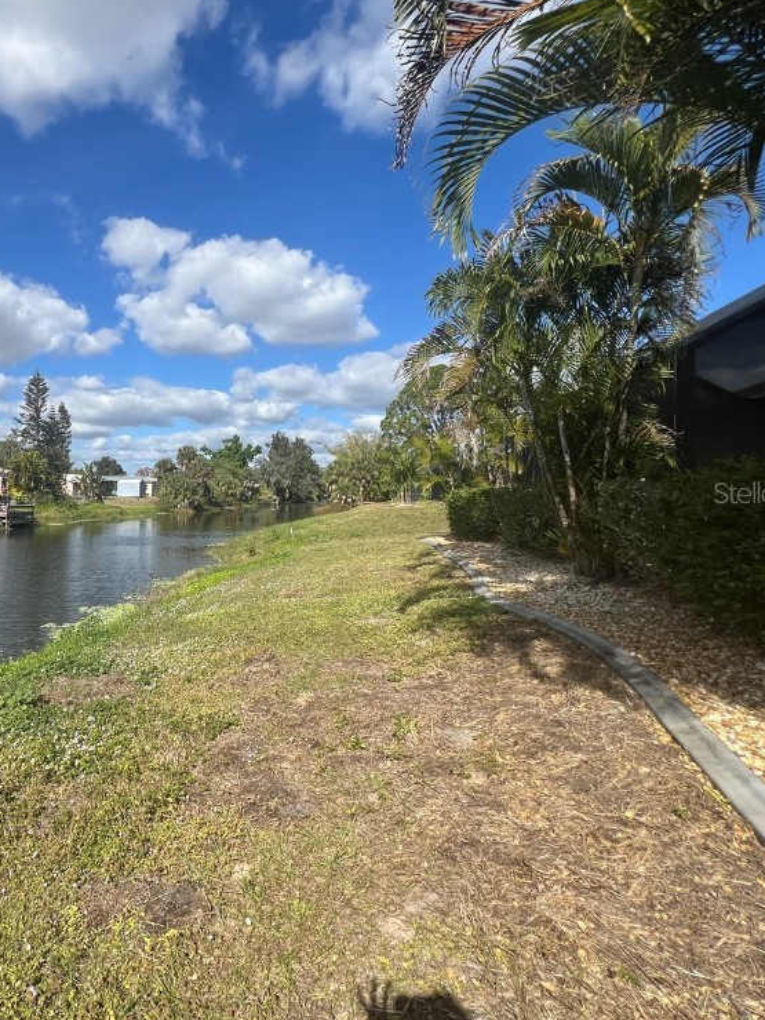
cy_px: 492
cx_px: 138
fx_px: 530
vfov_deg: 87.7
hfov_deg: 64.3
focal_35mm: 18
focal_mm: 1.57
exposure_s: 1/2179
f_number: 1.8
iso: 32
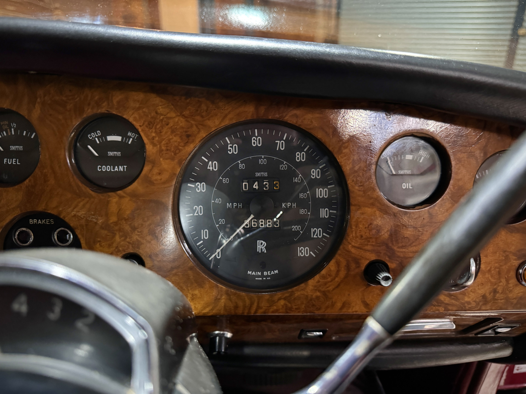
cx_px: 263
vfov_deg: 56.8
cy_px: 197
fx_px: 365
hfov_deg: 71.6
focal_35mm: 24
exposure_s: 1/25
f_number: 1.78
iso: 800
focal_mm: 6.76
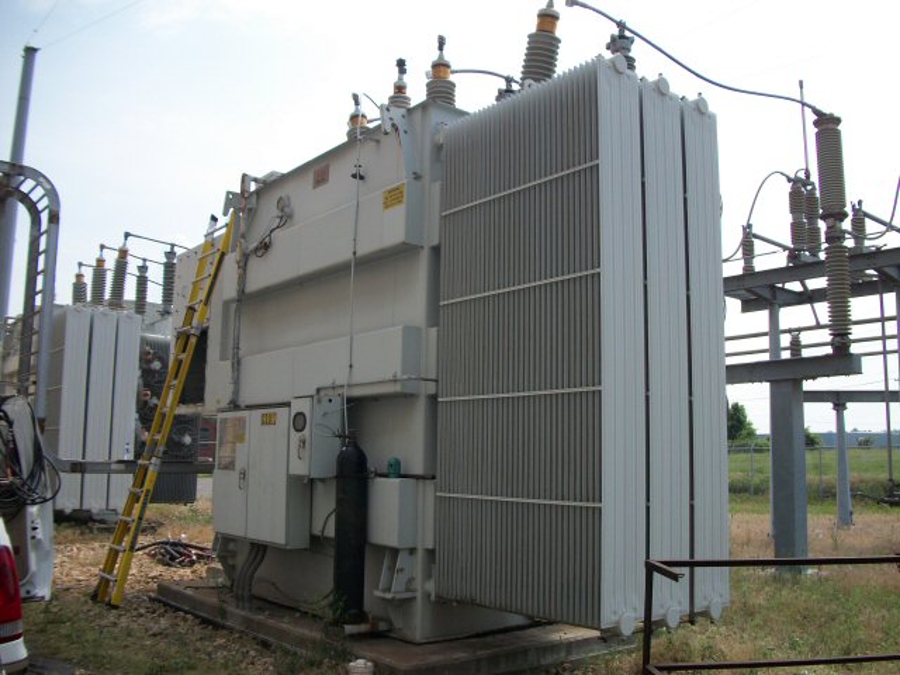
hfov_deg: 56.8
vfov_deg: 44.2
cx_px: 450
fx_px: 832
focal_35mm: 32
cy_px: 338
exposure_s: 1/160
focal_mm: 5.7
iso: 80
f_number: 8.8
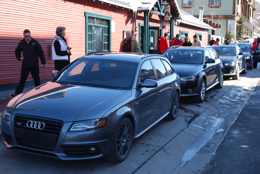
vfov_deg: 28.2
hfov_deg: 41.1
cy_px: 87
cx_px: 130
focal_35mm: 48
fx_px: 347
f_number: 5.6
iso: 125
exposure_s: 1/125
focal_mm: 32
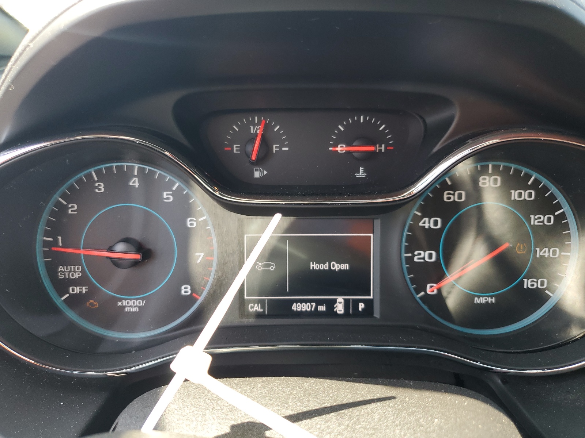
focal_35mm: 26
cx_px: 292
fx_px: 439
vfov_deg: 53.1
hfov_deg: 67.3
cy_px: 219
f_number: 1.5
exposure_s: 1/120
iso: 54
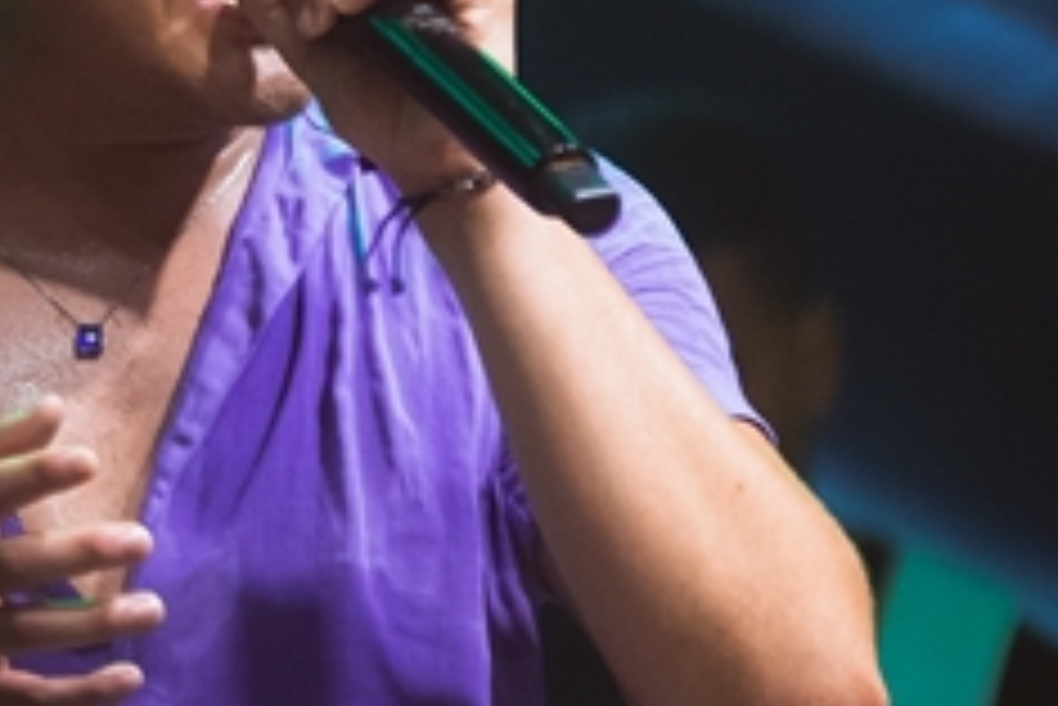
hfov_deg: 2.5
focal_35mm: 827
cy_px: 171
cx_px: 88
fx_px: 24306
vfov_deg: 1.7
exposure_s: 1/1000
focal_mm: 175
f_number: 2.8
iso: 2500
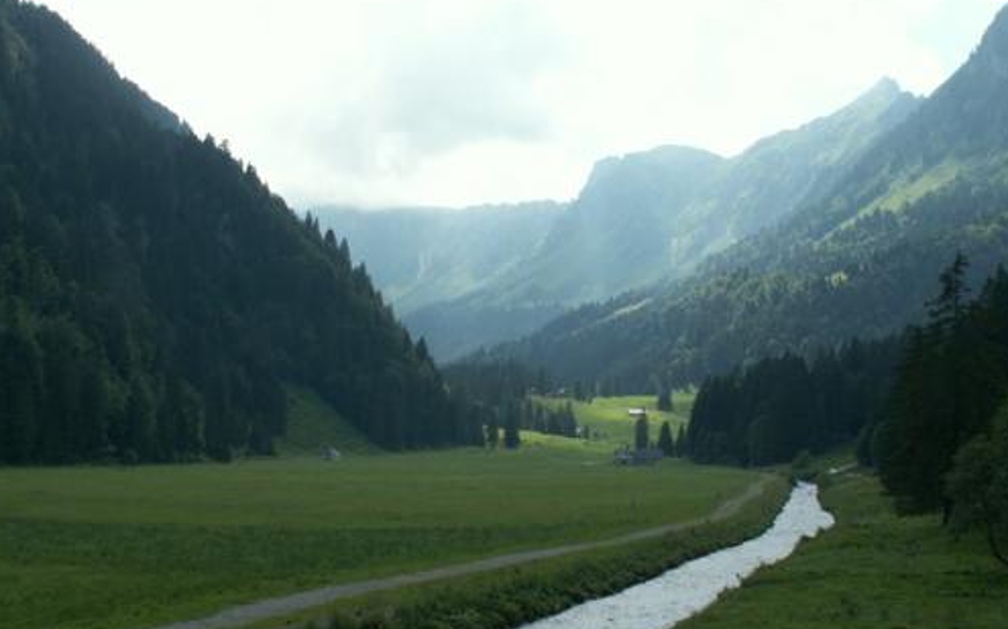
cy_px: 328
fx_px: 1318
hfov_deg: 41.8
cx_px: 564
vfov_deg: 26.8
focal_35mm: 48
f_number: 5.6
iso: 50
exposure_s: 1/160
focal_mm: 5.86
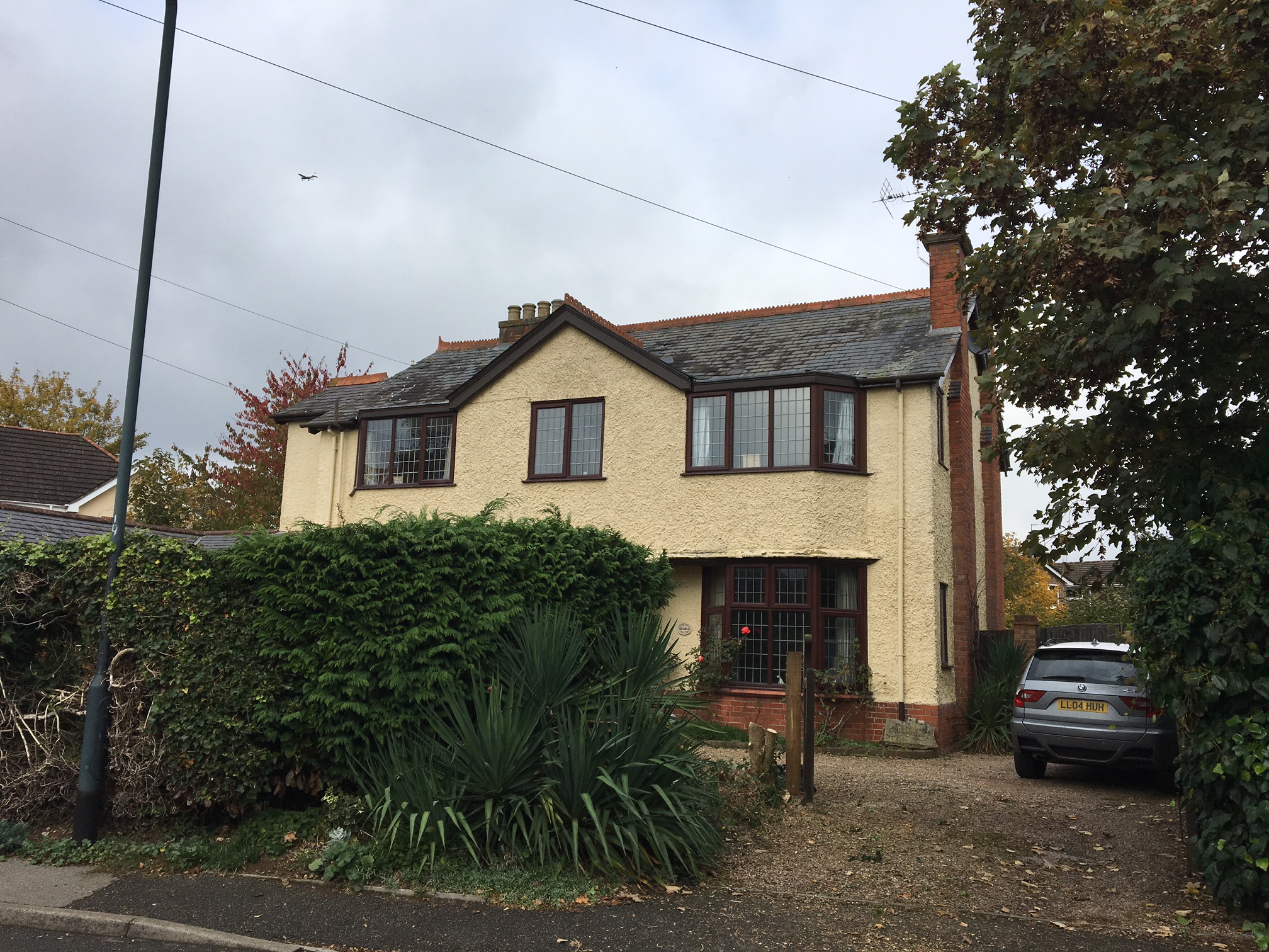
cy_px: 476
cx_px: 634
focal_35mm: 29
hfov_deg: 61.7
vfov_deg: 48.2
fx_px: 1063
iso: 25
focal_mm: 4.15
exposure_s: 1/1183
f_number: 2.2
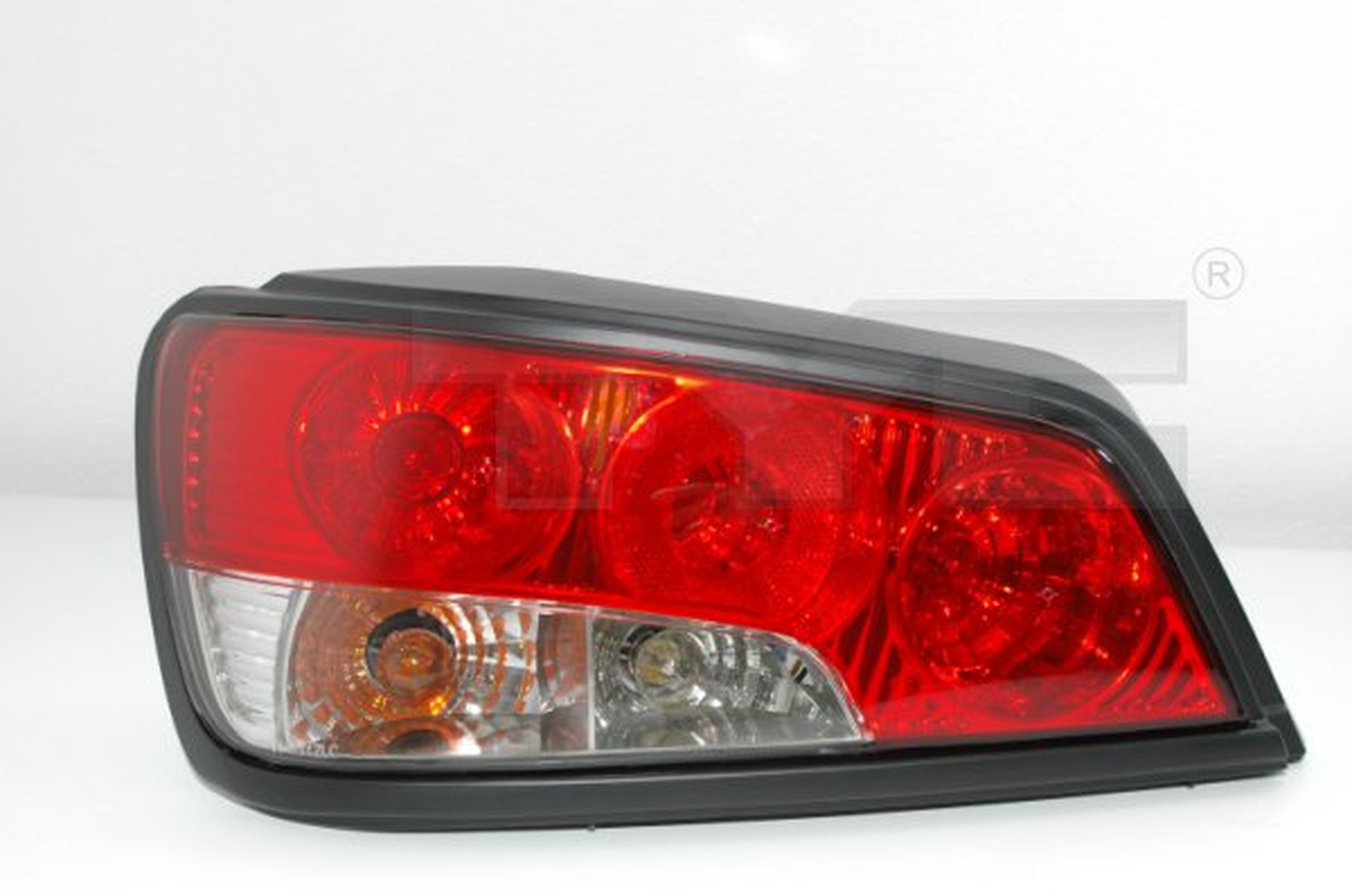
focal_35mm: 57
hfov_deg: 35.1
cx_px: 676
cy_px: 448
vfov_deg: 23.7
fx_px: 2137
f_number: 6.3
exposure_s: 1/60
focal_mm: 38
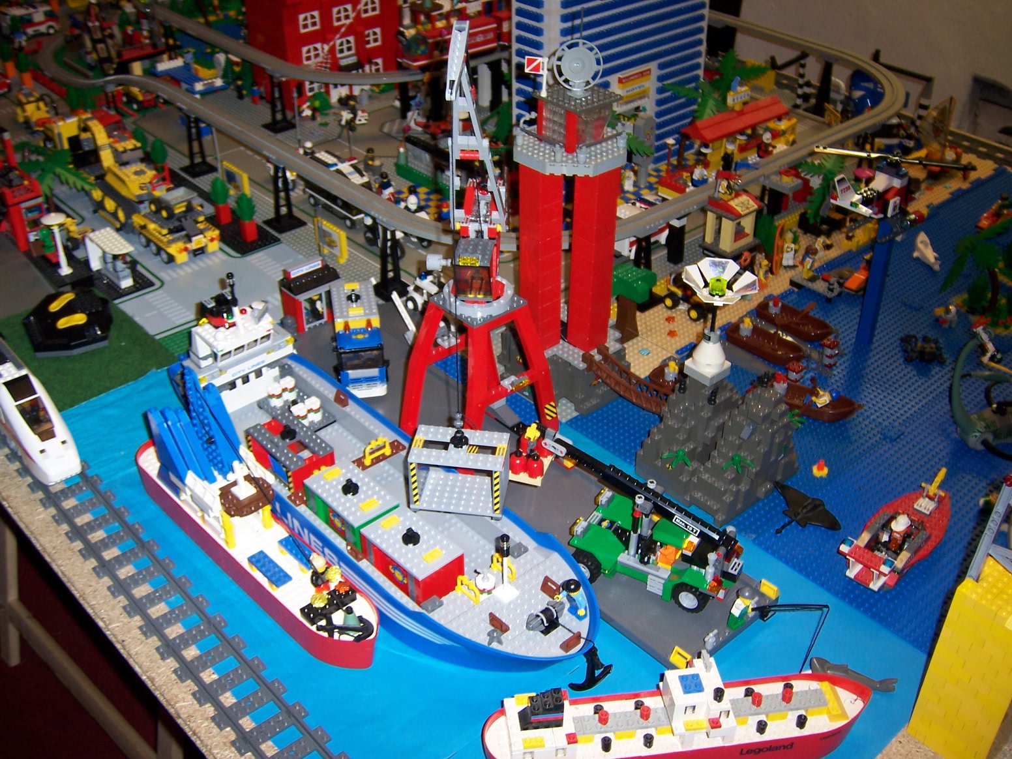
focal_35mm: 36
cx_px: 506
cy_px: 380
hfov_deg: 51.4
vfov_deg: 39.7
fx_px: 1052
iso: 80
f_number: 2.8
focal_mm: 6.2
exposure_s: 1/60
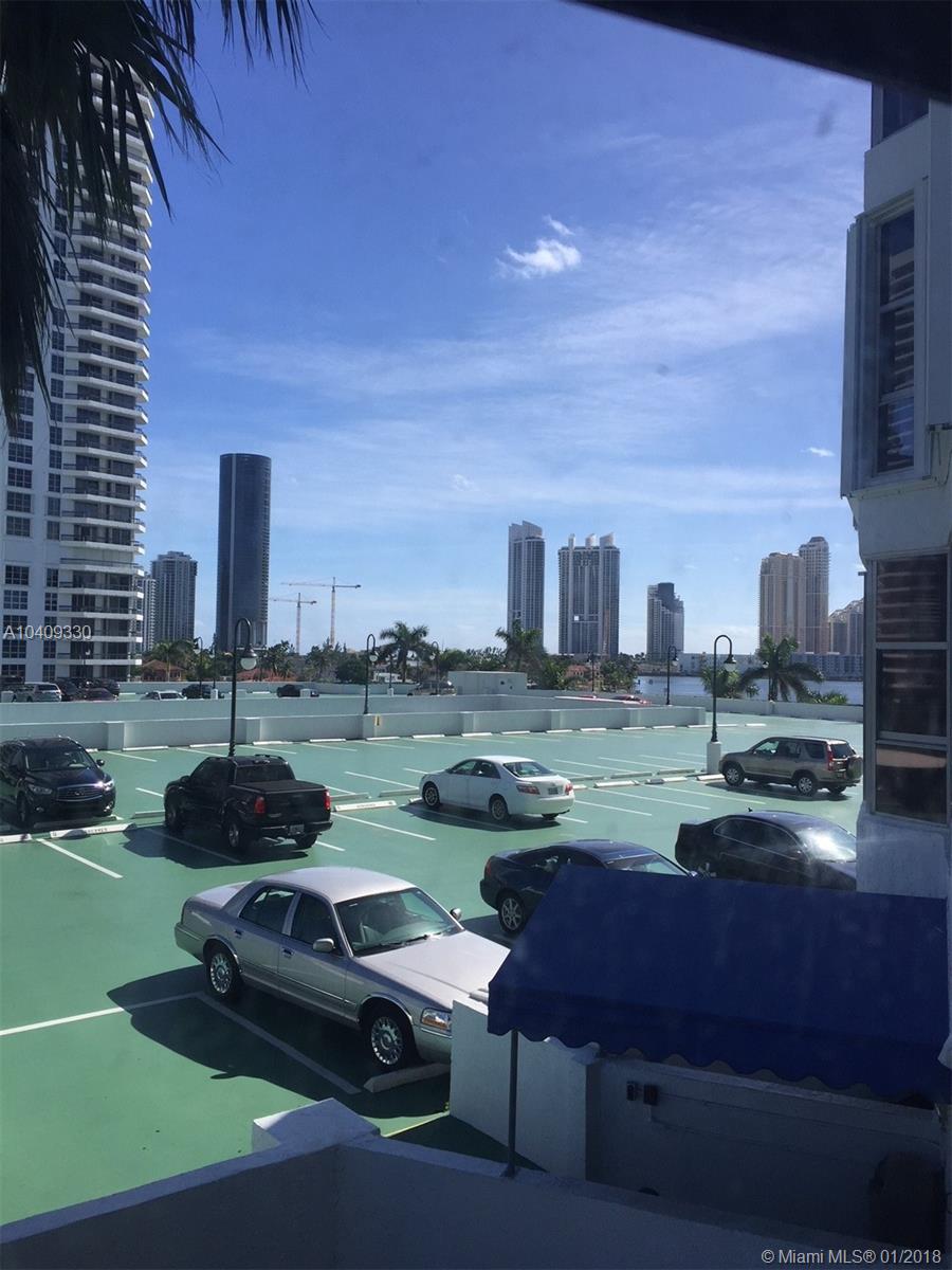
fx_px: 1063
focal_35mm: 29
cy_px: 635
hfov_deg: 48.2
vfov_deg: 61.7
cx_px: 476
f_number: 2.2
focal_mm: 4.15
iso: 32
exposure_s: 1/1522
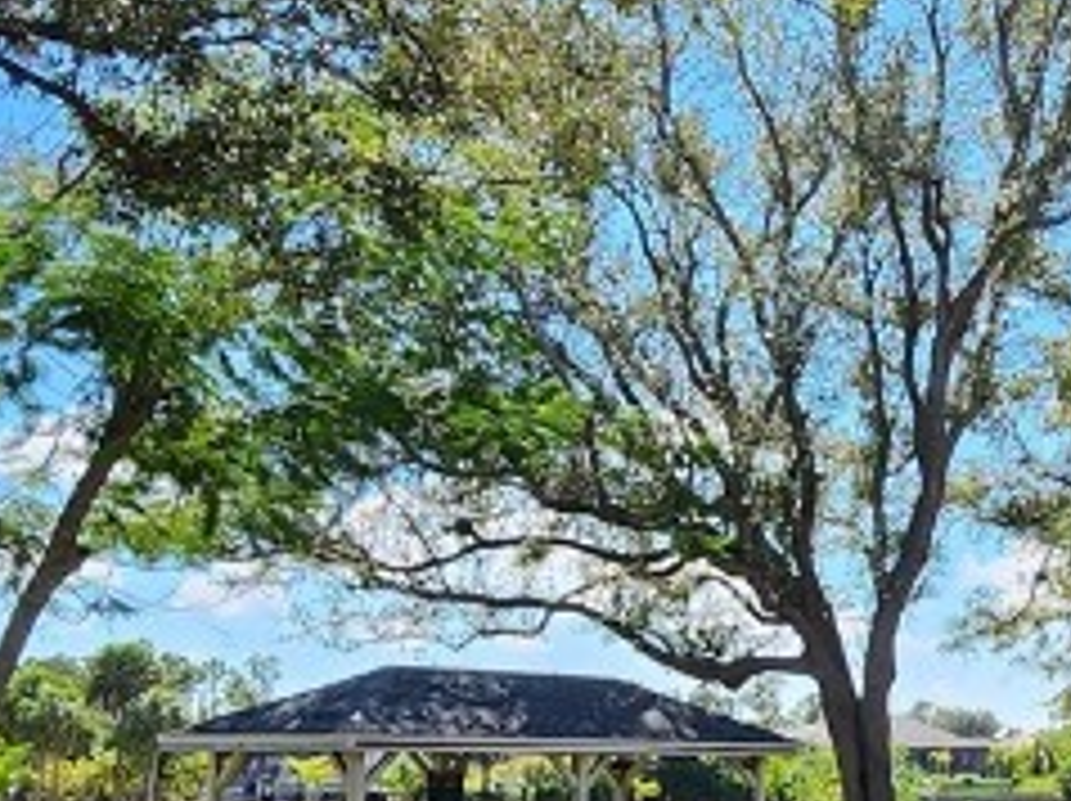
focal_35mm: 56
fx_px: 1731
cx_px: 990
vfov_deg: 25.5
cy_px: 670
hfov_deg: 32.4
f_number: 2.2
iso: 50
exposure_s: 1/1300
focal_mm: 2.2
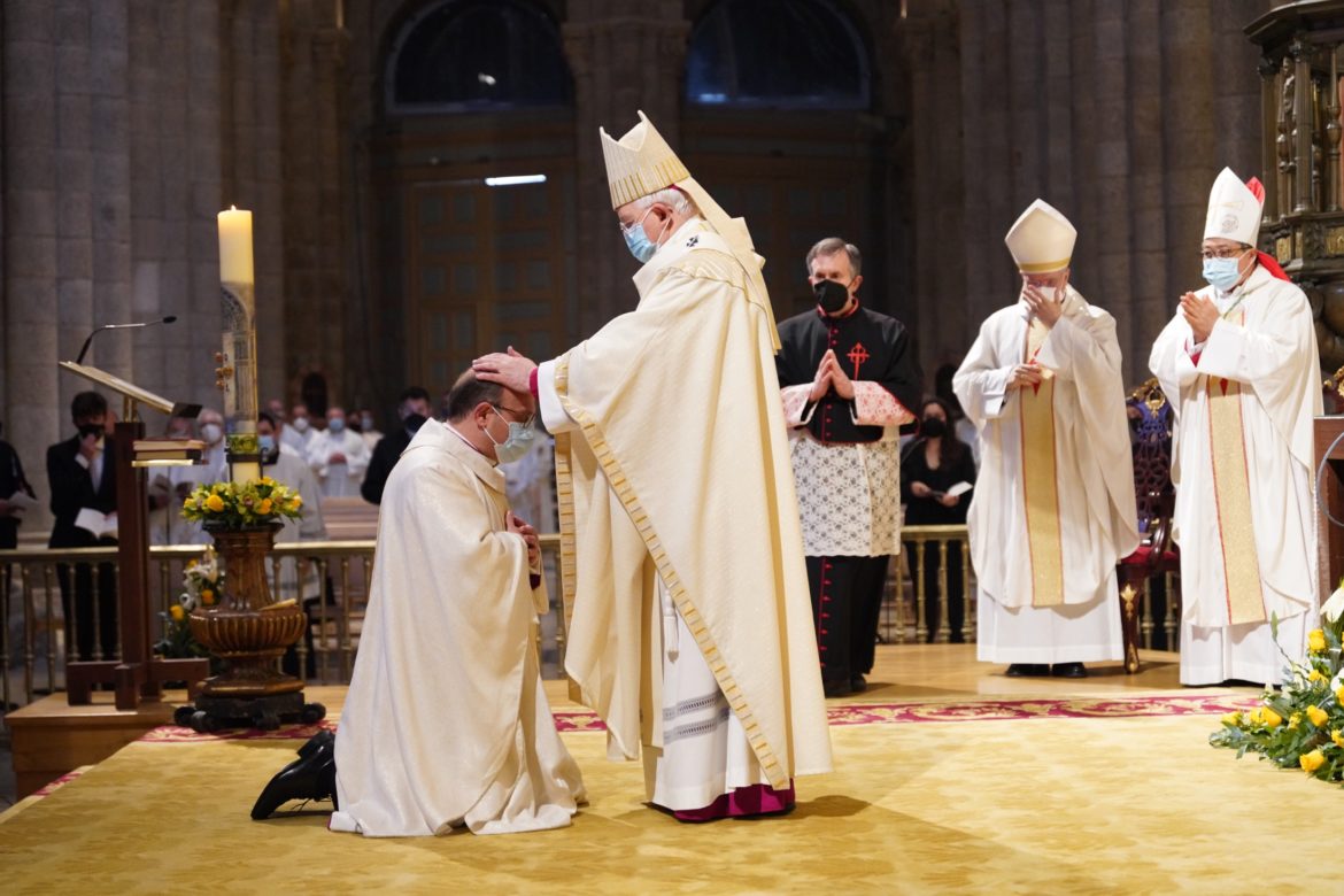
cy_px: 448
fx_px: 2352
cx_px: 672
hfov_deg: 31.9
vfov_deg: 21.6
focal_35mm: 63
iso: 4000
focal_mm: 63
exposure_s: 1/125
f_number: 2.8
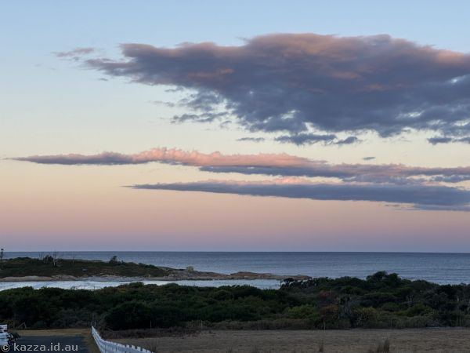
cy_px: 176
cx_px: 235
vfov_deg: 19.1
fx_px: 1045
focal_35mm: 77
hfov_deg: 25.3
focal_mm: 9
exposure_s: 1/100
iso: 32
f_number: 2.8
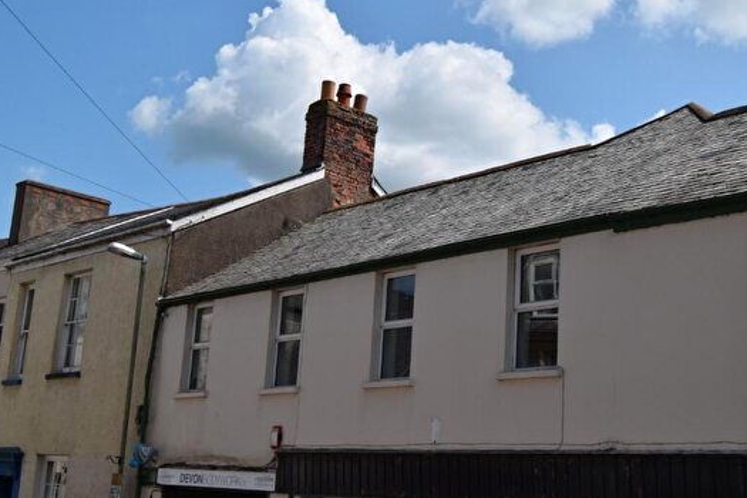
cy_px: 226
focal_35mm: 52
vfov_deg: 26.0
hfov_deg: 38.1
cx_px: 435
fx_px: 1079
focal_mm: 26
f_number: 11
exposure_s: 1/500
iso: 200
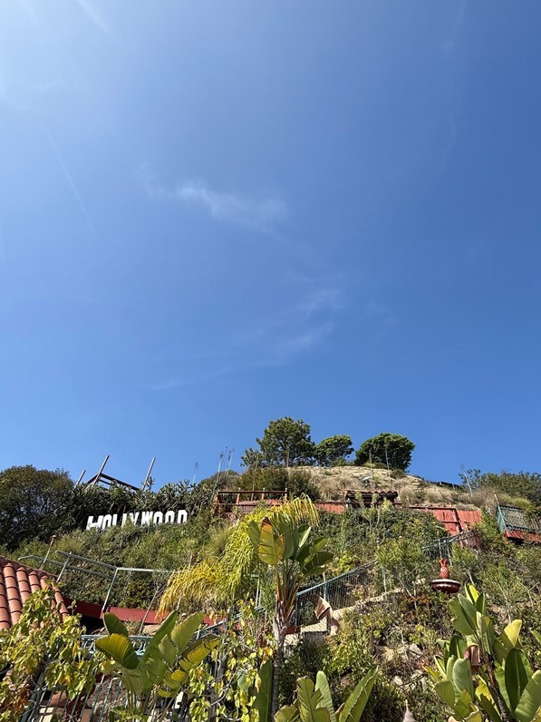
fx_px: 375
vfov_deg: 87.6
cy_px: 390
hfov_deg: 71.3
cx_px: 307
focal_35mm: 18
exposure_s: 1/1497
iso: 50
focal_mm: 2.22
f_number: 2.2
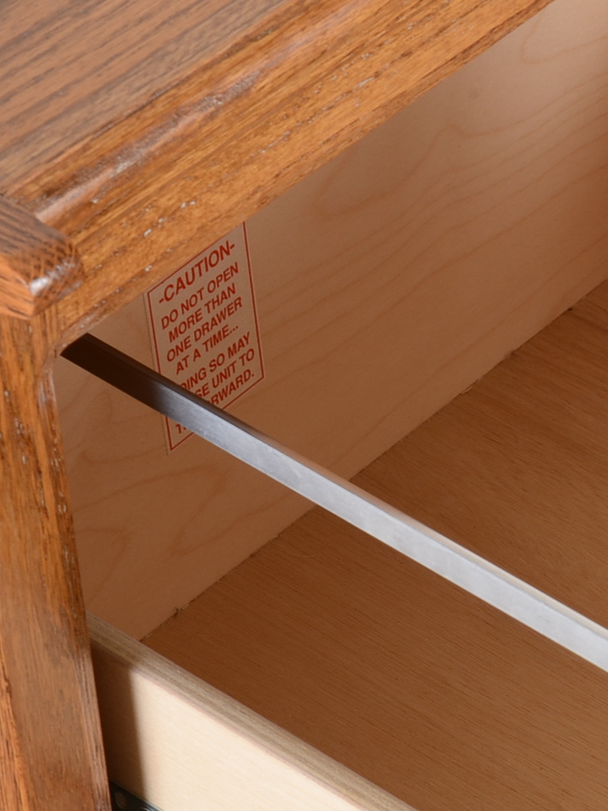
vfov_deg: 11.0
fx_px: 4193
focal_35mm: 179
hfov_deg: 8.2
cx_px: 677
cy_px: 574
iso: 125
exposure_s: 1/160
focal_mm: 48
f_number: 11
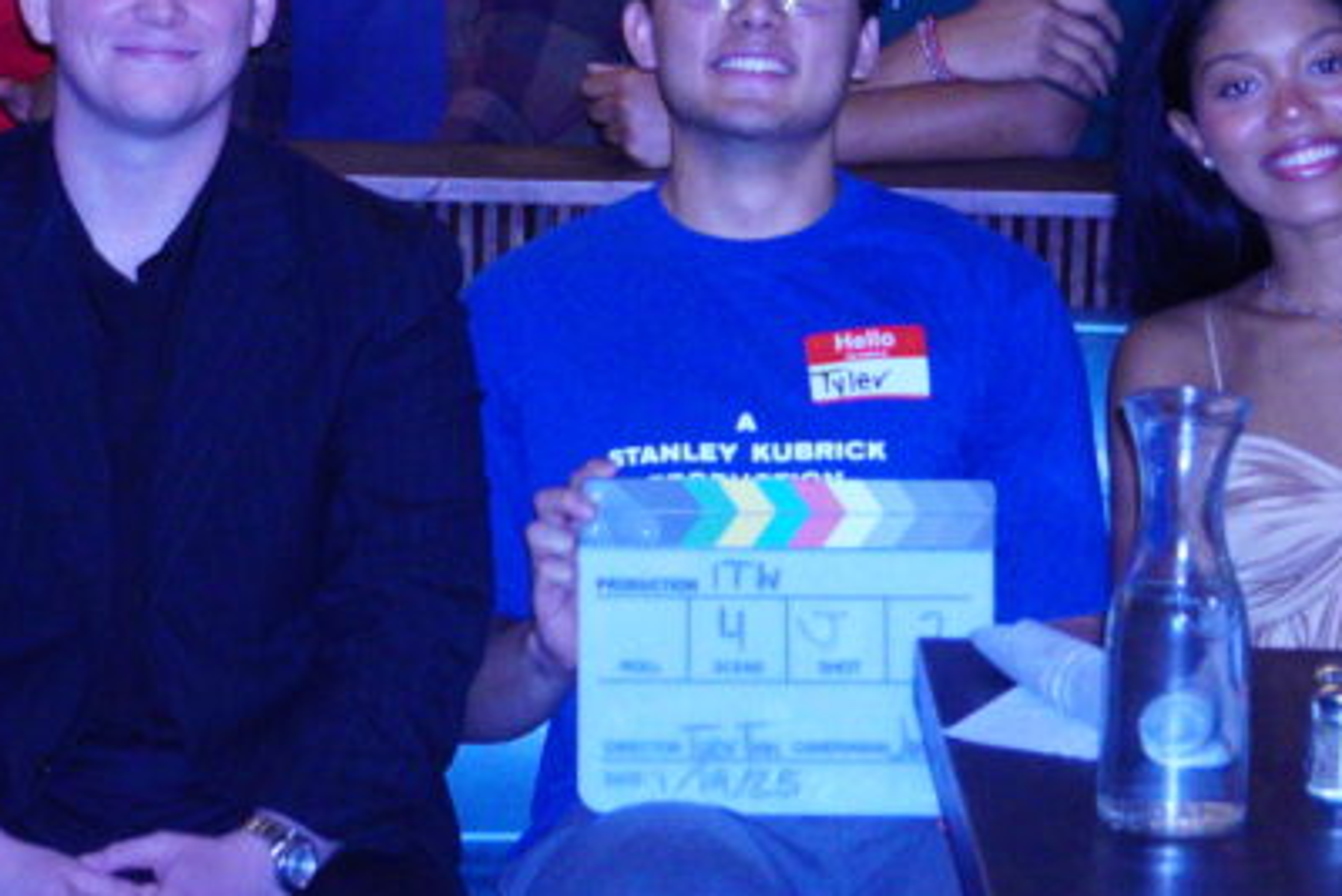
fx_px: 7878
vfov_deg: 6.5
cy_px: -176
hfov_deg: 9.7
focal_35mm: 211
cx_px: 560
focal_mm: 55
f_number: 4.5
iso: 3200
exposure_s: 1/60
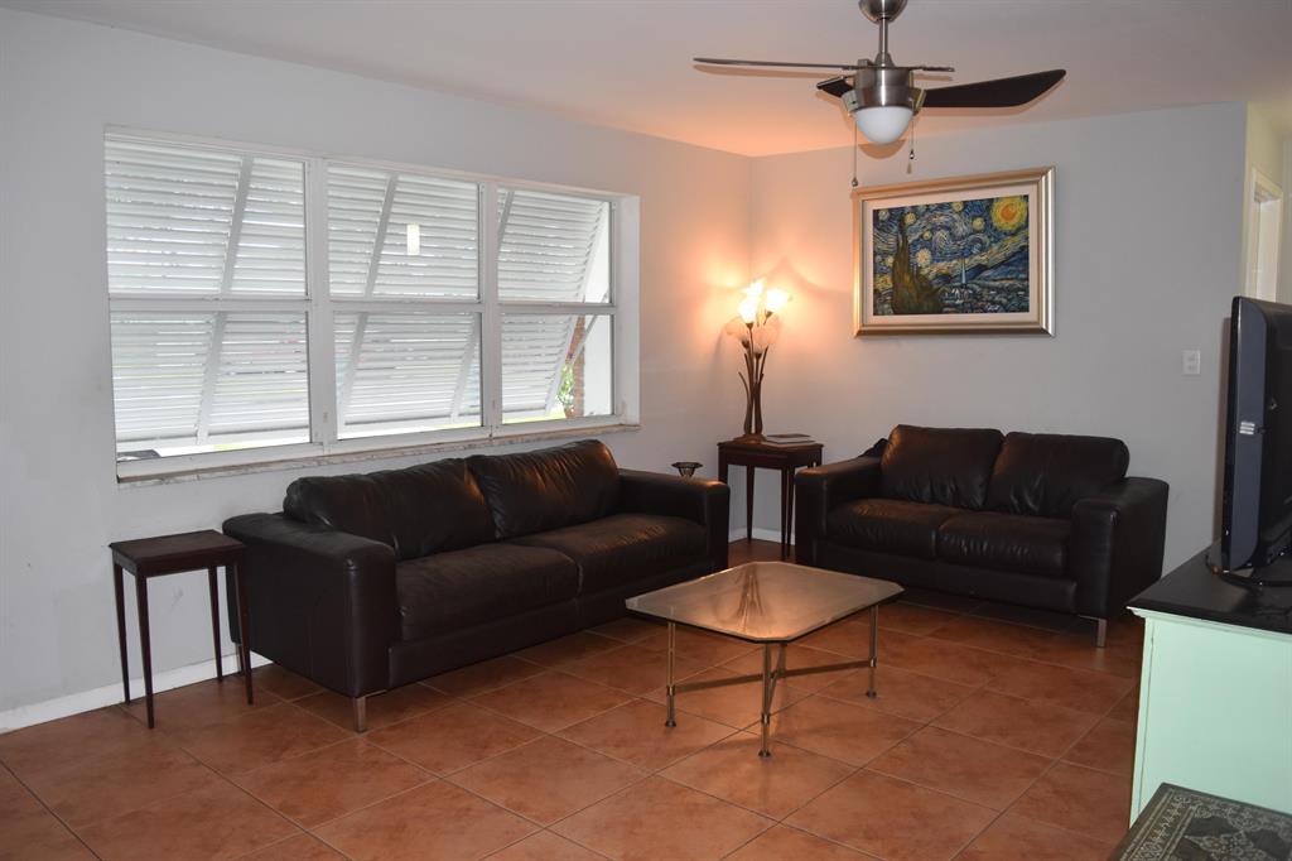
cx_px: 646
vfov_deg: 47.9
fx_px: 969
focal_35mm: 27
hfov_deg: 67.4
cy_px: 430
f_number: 4
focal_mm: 18
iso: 800
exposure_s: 1/60
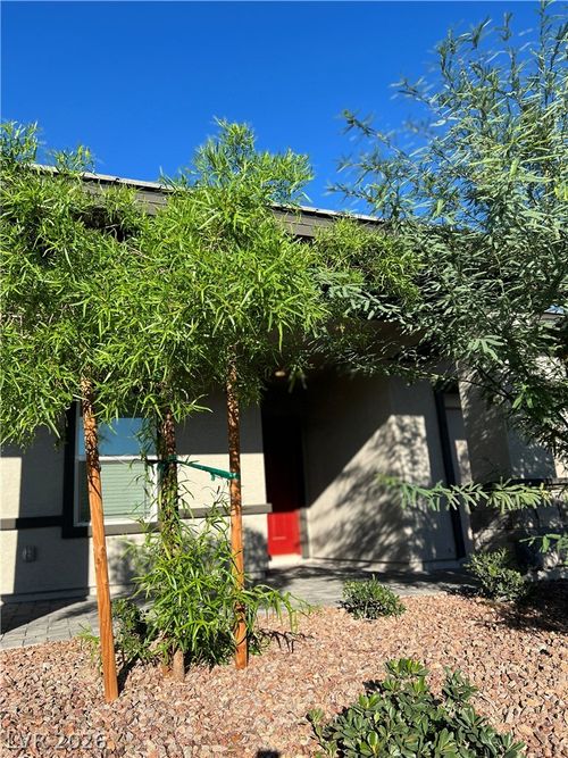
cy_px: 379
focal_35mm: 26
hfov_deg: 53.0
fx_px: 569
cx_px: 284
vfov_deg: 67.3
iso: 50
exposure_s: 1/2353
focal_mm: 5.7
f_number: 1.5
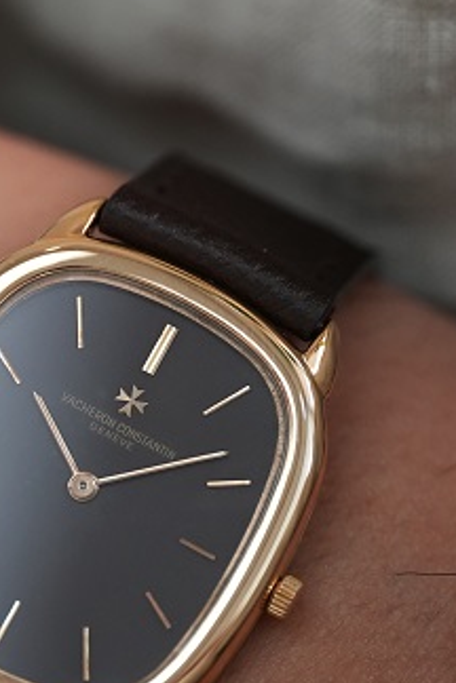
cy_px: 548
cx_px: 95
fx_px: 5624
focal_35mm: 296
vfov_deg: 7.0
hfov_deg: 4.6
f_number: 2.8
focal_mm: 105
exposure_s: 1/250
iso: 1250
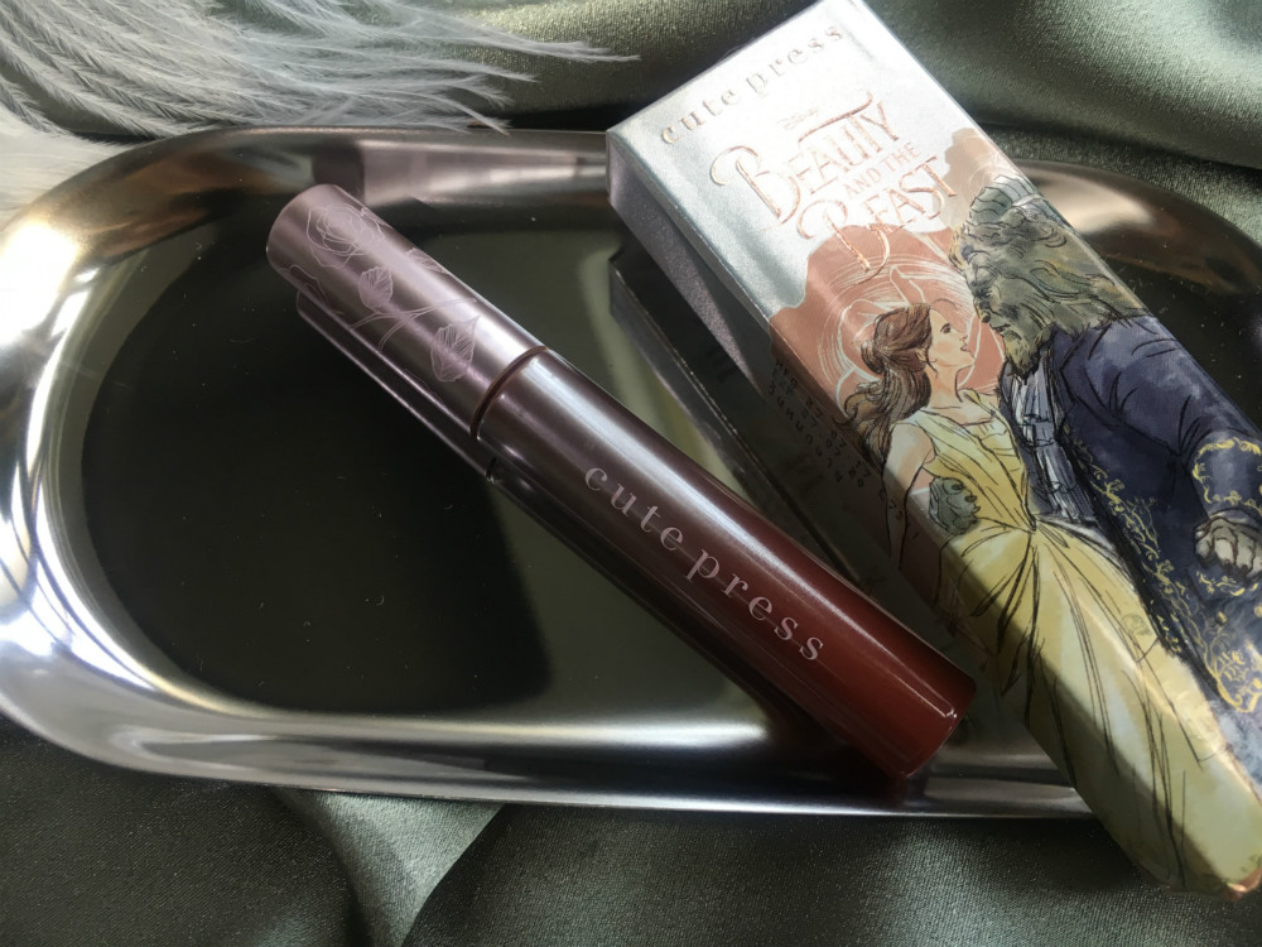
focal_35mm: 29
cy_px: 474
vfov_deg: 48.2
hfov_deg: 61.7
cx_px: 631
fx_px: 1057
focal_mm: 4.15
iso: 32
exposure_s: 1/33
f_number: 2.2
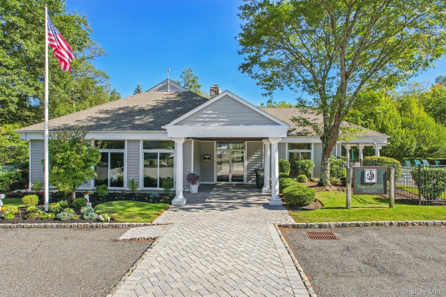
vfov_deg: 57.2
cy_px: 148
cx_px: 223
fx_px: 273
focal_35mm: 22
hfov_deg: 78.6
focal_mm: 8.38
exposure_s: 1/1000
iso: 100
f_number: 2.8
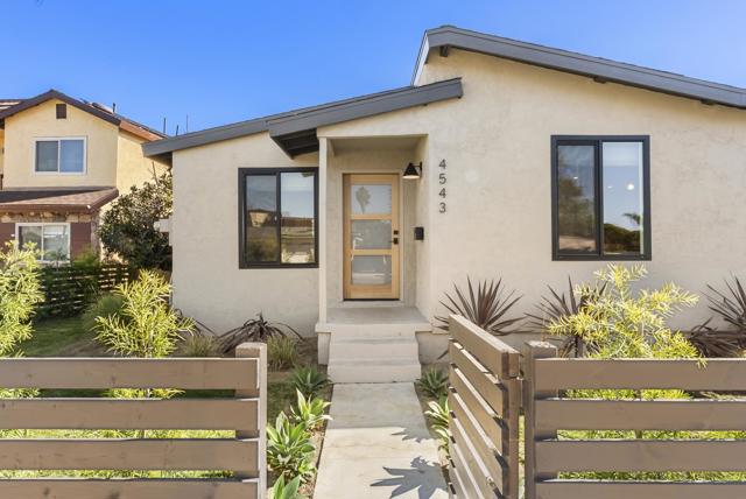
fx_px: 415
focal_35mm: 20
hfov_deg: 83.9
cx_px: 373
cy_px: 250
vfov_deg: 62.0
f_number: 22
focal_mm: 20
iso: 500
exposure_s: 1/6
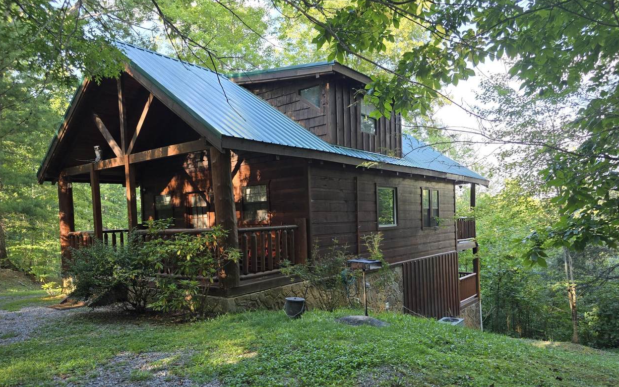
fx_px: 422
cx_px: 315
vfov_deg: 48.9
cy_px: 234
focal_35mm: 25
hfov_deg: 72.5
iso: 80
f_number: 1.7
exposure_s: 1/180
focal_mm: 6.3
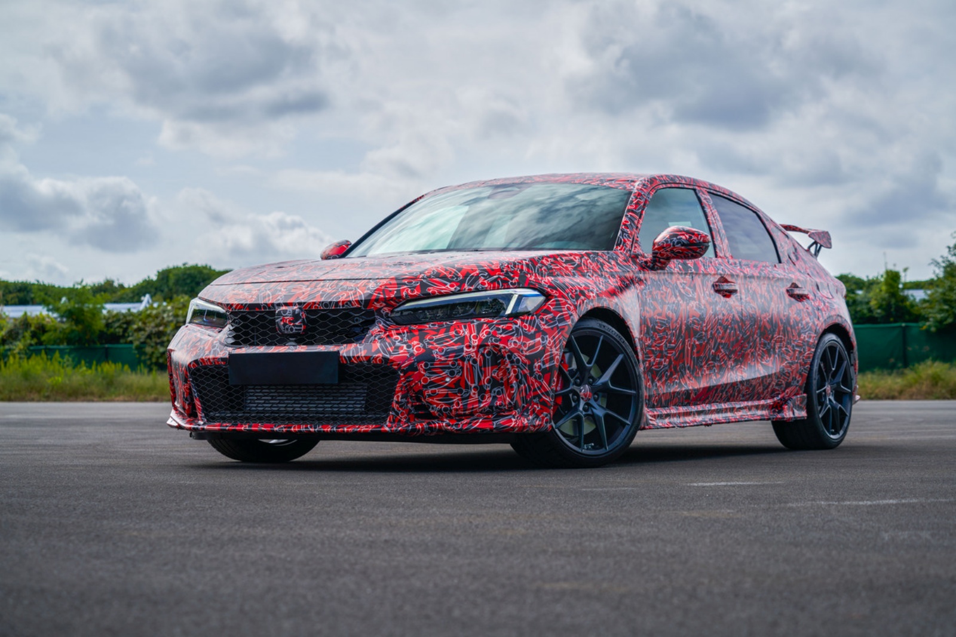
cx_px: 478
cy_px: 318
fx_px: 1965
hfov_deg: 27.3
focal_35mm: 74
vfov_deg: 18.4
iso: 100
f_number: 5.6
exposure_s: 1/350
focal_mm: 74
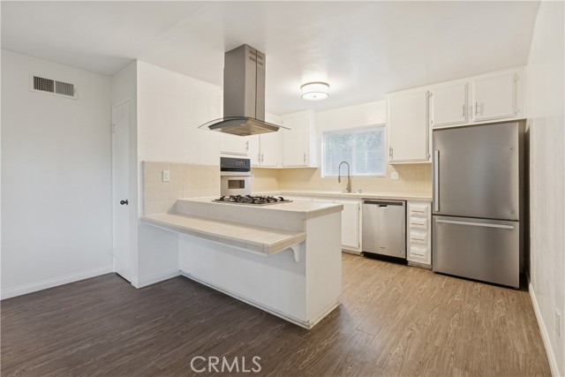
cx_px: 282
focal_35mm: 16
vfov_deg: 73.8
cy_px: 188
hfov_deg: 96.7
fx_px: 251
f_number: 8
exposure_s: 1/13
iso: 400
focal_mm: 16
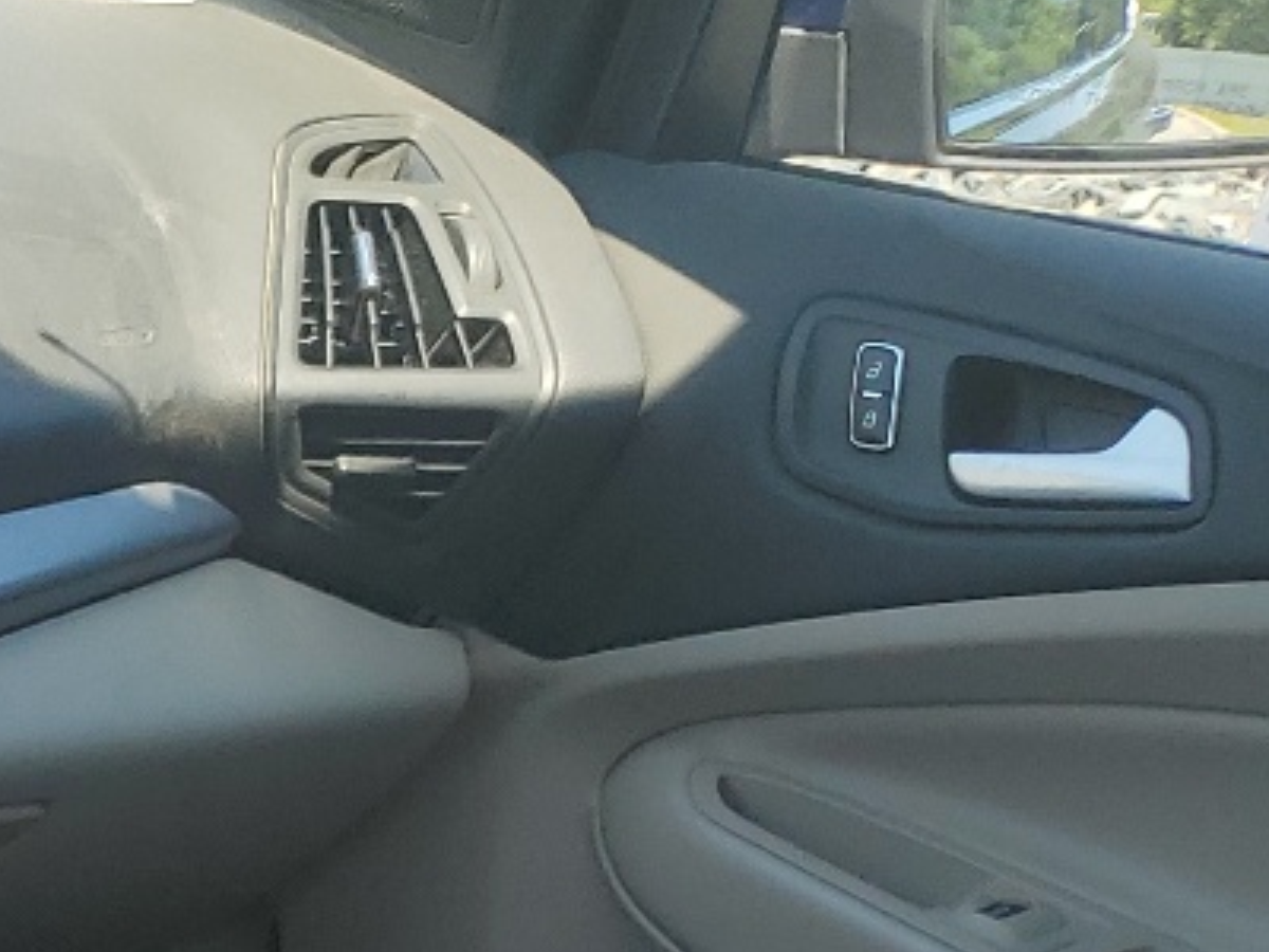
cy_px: 1564
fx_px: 3813
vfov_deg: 13.2
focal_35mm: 104
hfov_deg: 15.5
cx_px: -1187
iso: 50
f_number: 1.5
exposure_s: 1/385
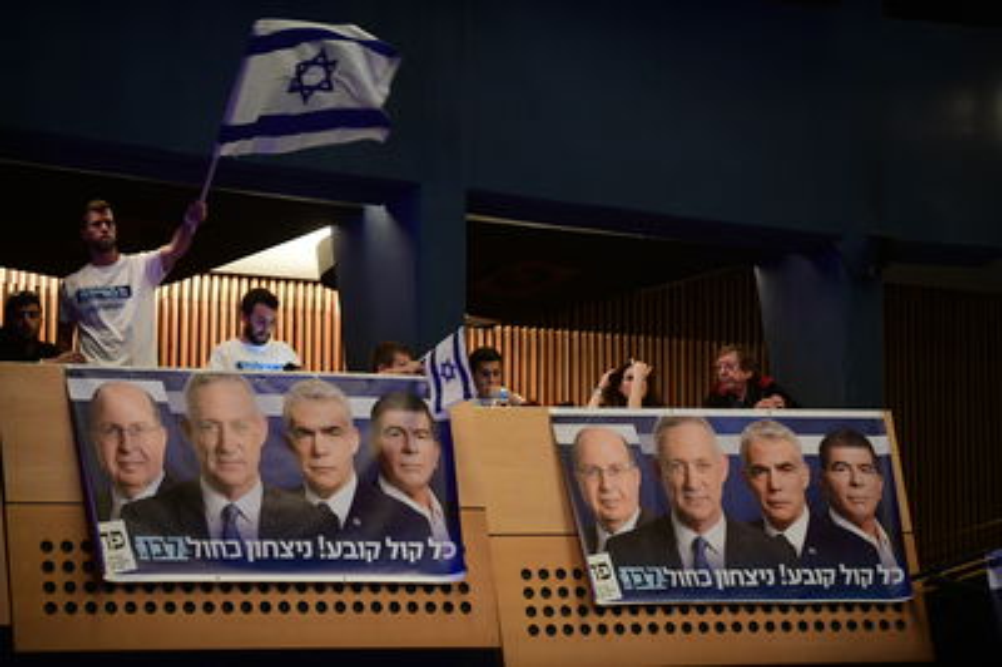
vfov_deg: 10.5
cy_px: 334
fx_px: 3615
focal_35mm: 130
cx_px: 501
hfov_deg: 15.8
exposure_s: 1/100
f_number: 2.8
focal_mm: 130
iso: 8000
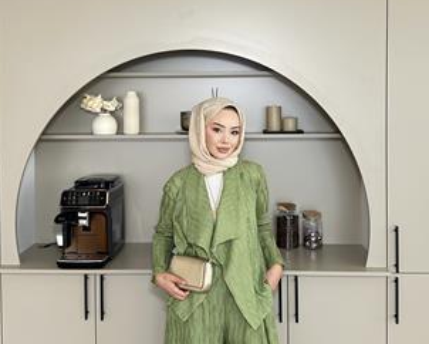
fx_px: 407
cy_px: 186
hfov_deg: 55.6
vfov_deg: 45.8
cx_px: 219
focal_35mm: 32
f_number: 1.78
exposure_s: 1/121
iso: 125
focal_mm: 6.86
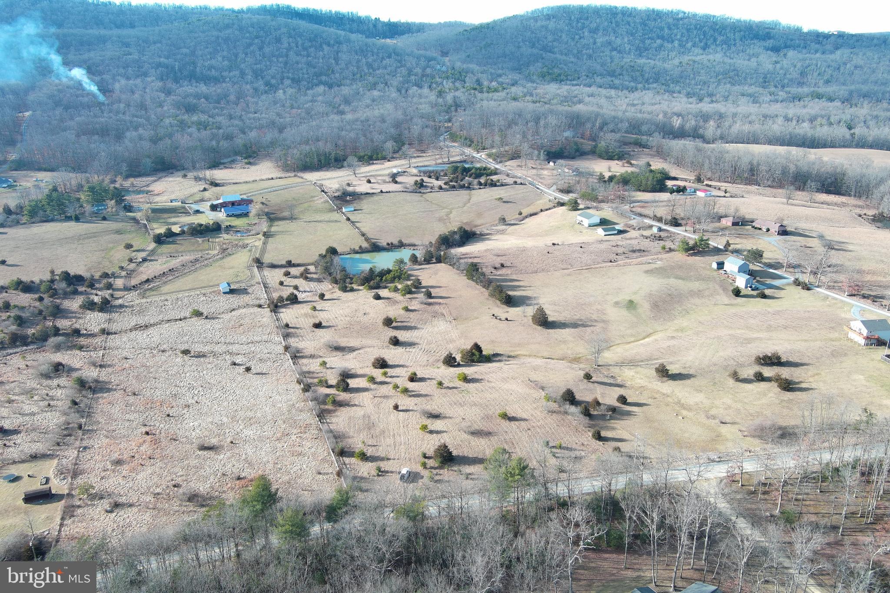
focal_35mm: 29
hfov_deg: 63.7
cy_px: 296
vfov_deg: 45.0
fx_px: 717
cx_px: 445
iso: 100
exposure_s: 1/376
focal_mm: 10.57
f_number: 2.8
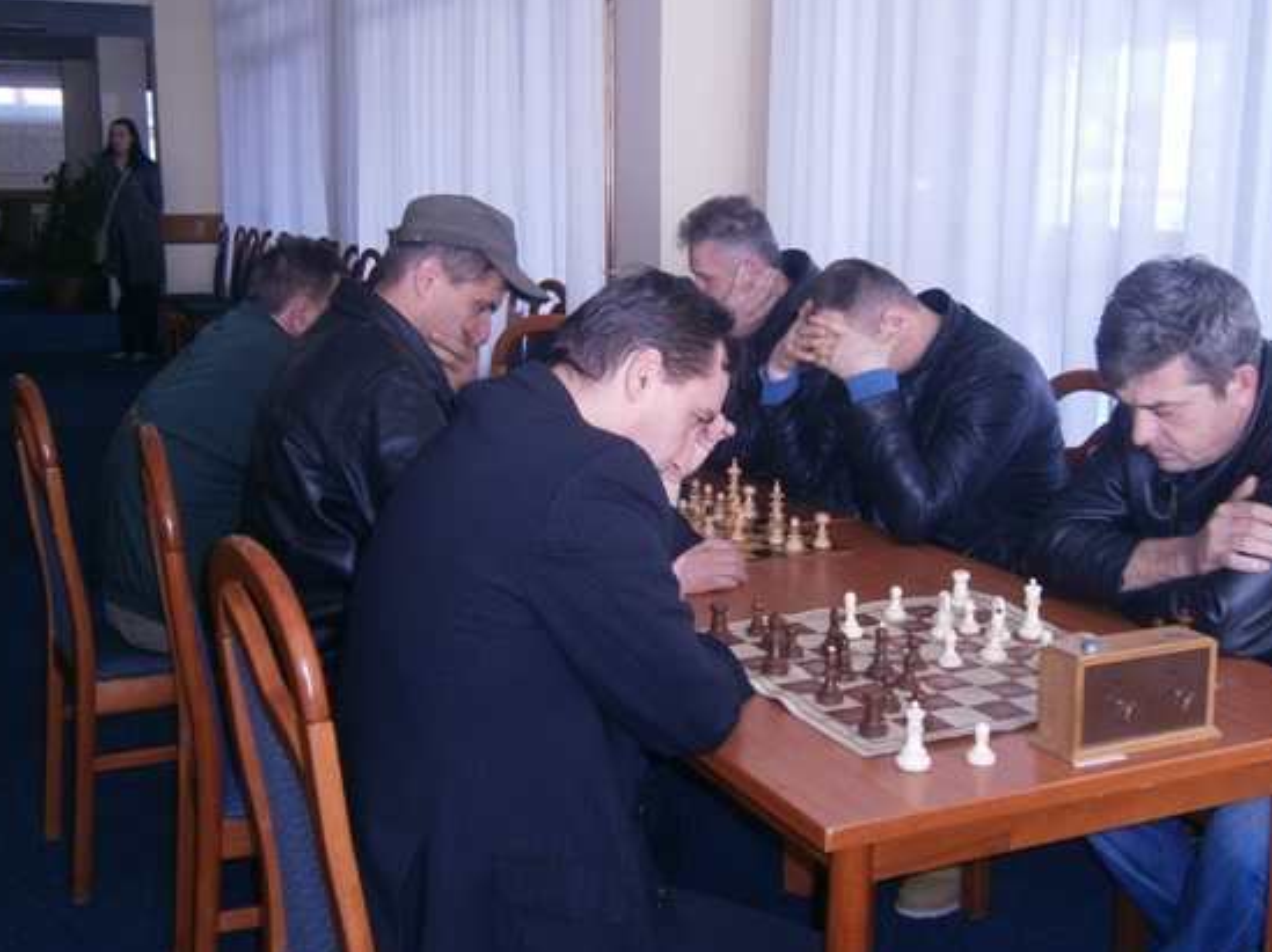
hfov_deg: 44.8
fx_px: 1542
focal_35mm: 42
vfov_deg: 34.3
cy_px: 463
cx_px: 639
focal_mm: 6.4
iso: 125
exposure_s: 1/40
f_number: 3.1
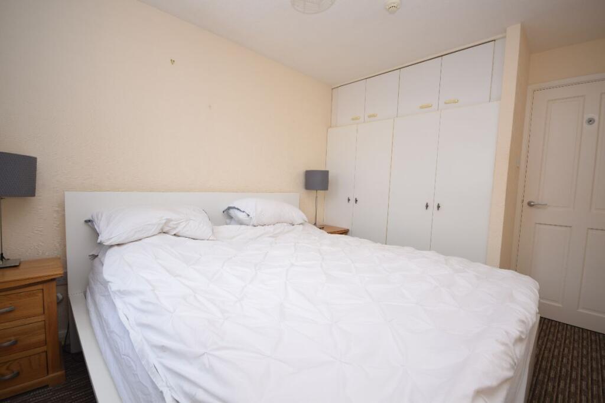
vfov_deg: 77.3
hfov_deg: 100.4
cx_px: 302
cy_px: 202
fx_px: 252
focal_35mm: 15
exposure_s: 1/60
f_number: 4
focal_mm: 10
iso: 100
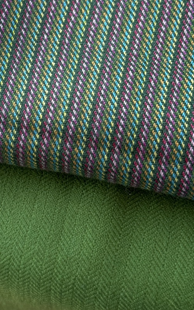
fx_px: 617
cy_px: 102
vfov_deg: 28.0
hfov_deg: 17.8
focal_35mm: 73
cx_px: 48
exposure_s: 1/209
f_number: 1.78
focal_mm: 6.76
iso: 64
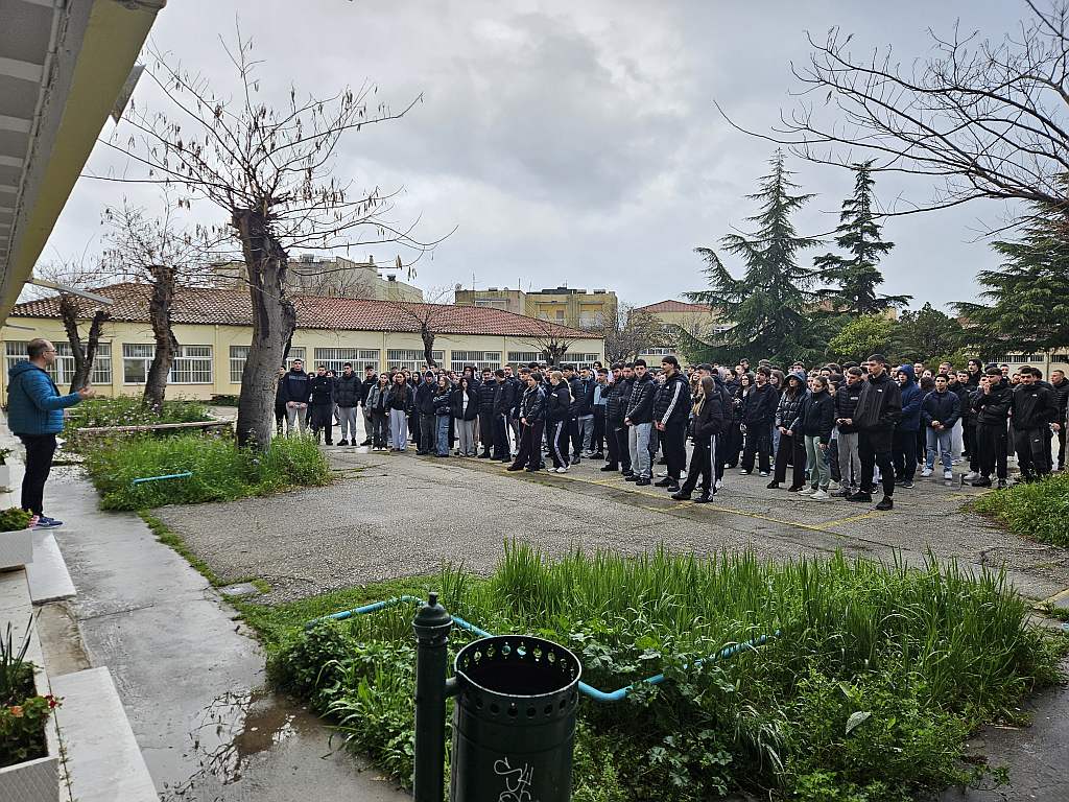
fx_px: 710
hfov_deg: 73.9
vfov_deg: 58.9
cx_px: 534
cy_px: 401
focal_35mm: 23
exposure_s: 1/203
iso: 25
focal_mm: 5.4
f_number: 1.8
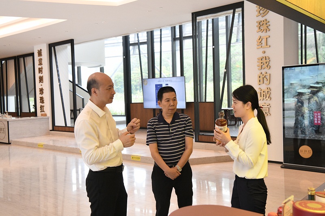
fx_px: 343
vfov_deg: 35.0
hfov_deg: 50.7
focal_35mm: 38
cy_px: 108
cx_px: 162
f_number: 9
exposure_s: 1/320
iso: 8000
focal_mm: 38
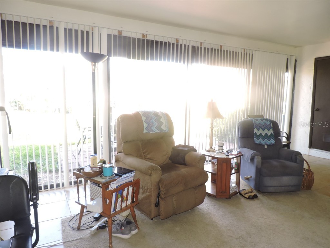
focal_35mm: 24
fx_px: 229
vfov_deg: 56.8
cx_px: 165
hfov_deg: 71.6
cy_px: 124
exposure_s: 1/40
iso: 250
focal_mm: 4.3
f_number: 3
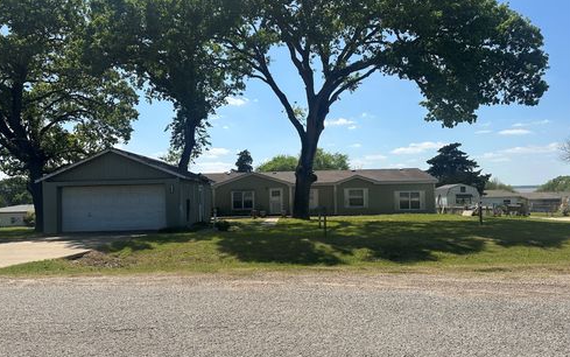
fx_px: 404
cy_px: 179
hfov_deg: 70.4
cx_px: 281
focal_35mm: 26
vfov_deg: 47.6
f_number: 1.78
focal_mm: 6.86
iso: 80
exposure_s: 1/6623
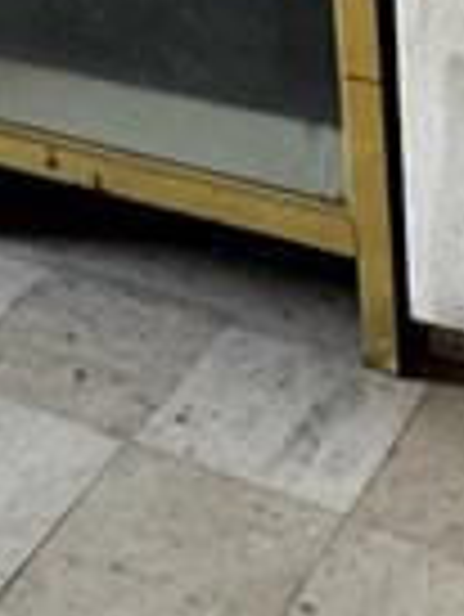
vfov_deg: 16.1
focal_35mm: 98
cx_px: 104
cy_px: -567
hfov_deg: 15.0
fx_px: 1749
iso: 500
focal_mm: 2.22
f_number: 2.2
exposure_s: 1/60
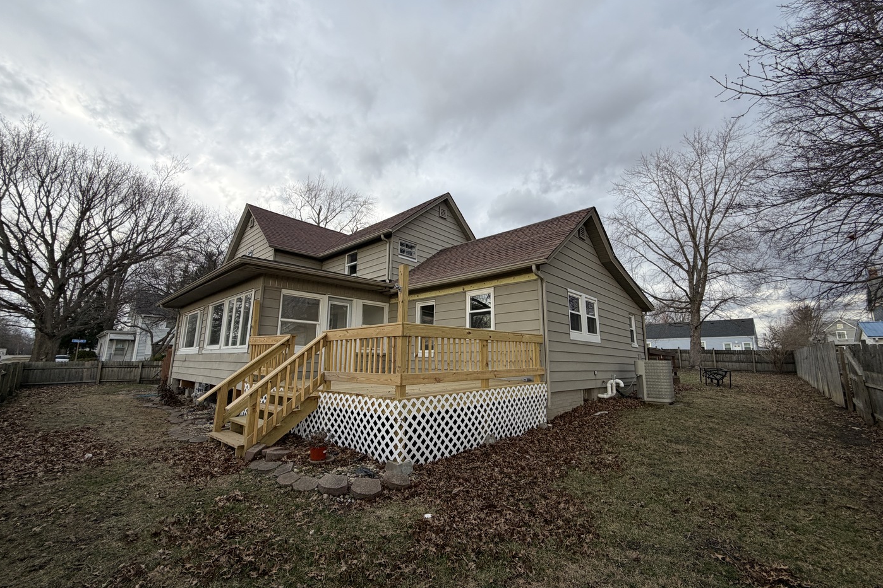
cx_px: 447
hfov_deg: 100.4
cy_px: 297
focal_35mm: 15
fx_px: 368
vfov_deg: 77.3
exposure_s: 1/121
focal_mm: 2.22
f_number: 2.2
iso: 64
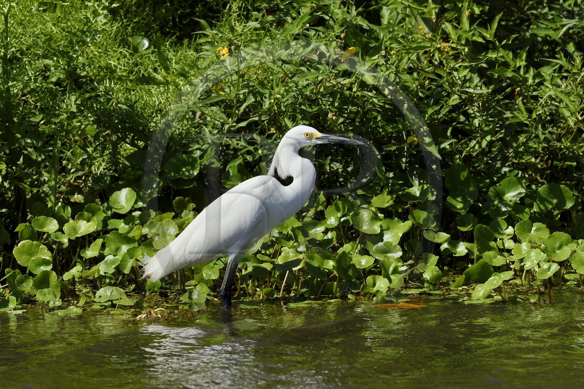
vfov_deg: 6.9
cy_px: 194
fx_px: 3244
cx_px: 292
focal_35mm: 200
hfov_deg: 10.3
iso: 400
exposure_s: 1/500
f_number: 14
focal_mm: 200
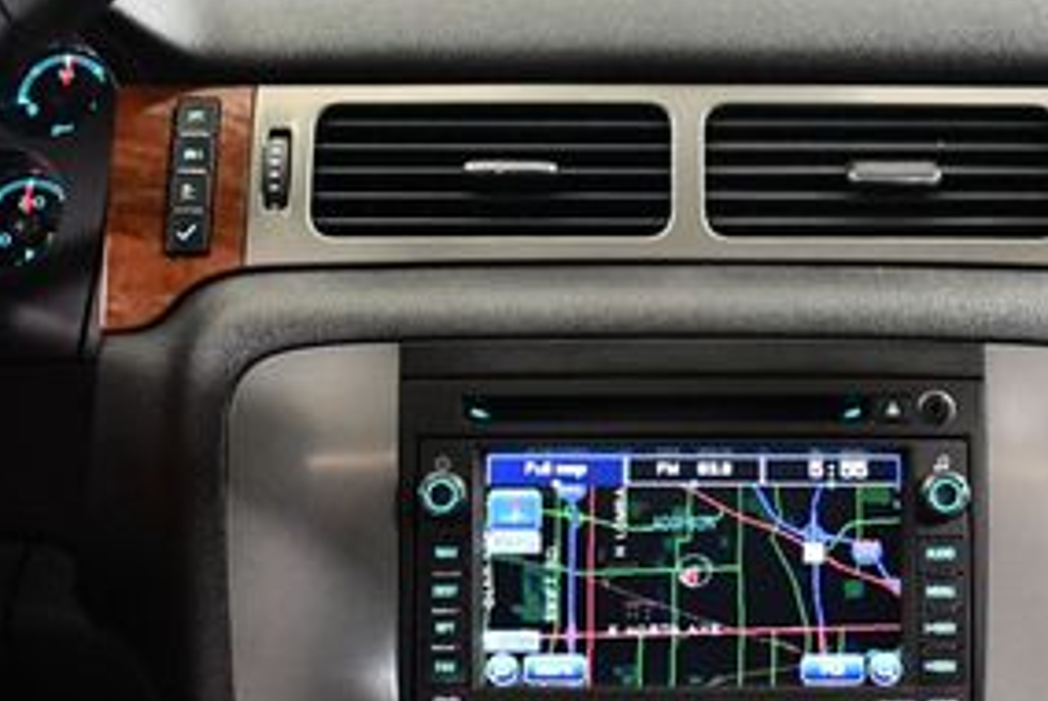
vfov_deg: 16.9
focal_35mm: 81
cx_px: 697
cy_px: 435
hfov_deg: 24.9
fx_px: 2360
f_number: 3.5
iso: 4000
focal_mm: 18
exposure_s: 1/60
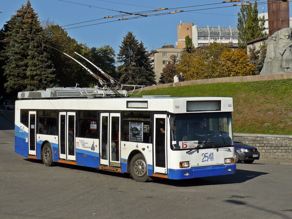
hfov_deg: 24.4
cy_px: 110
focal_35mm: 80
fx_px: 675
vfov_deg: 18.4
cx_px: 146
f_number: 4.5
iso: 100
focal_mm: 13.4
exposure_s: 1/1000
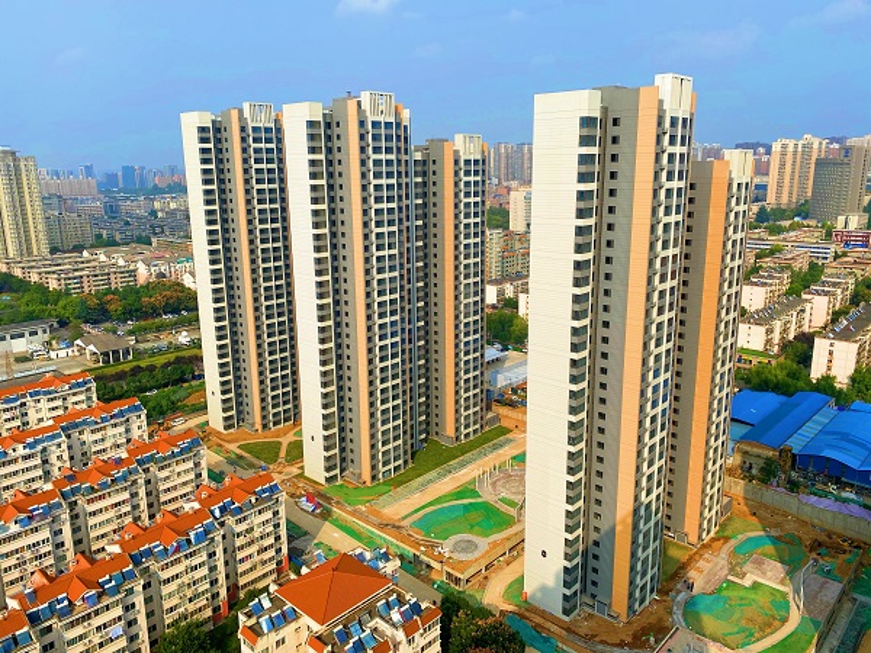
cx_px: 436
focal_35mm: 26
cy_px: 326
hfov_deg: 67.3
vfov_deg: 53.1
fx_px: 654
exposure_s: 1/3497
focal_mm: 4.25
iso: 32
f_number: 1.8
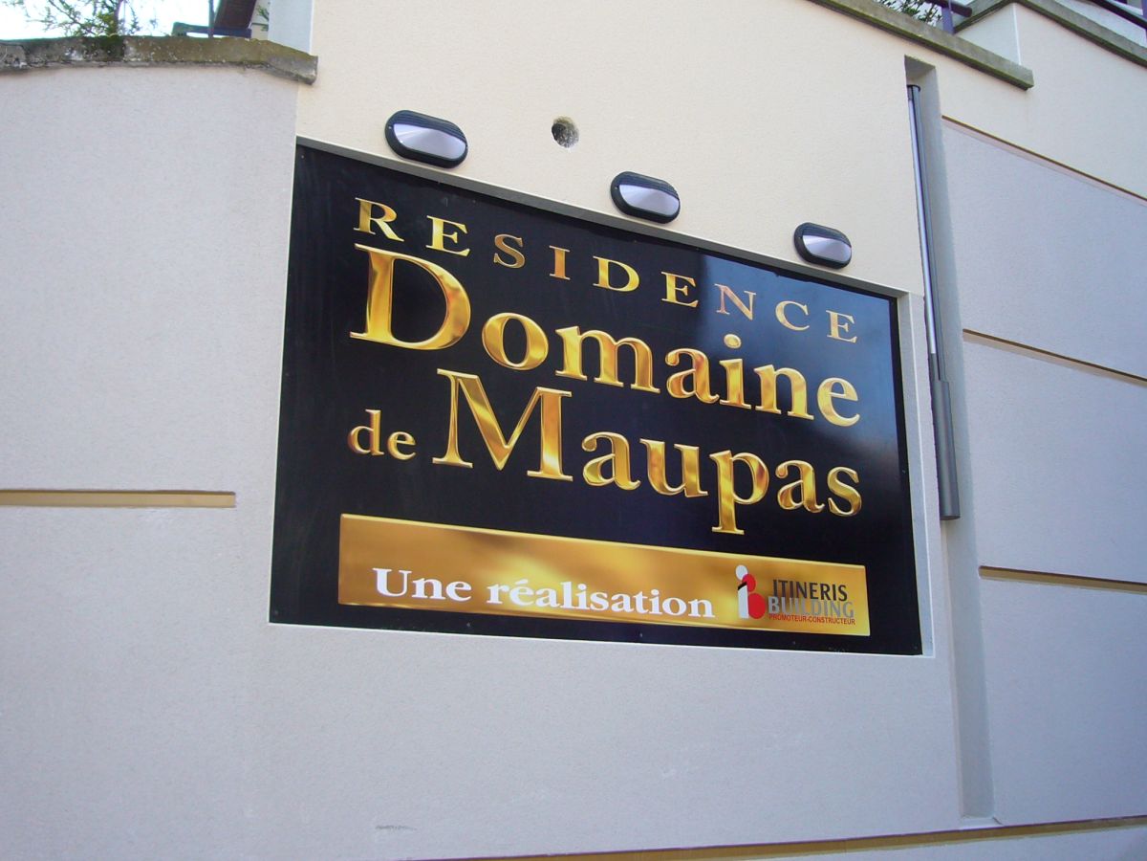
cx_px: 574
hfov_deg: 46.8
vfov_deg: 36.0
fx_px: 1325
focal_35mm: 40
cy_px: 430
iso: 80
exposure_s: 1/200
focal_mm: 4.7
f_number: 2.8
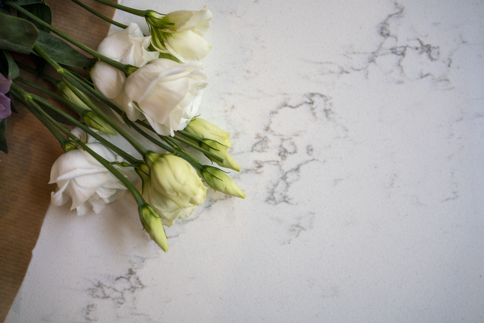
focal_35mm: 35
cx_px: 242
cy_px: 162
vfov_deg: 37.9
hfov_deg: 54.4
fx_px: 471
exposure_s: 1/100
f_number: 4
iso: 250
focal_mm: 35
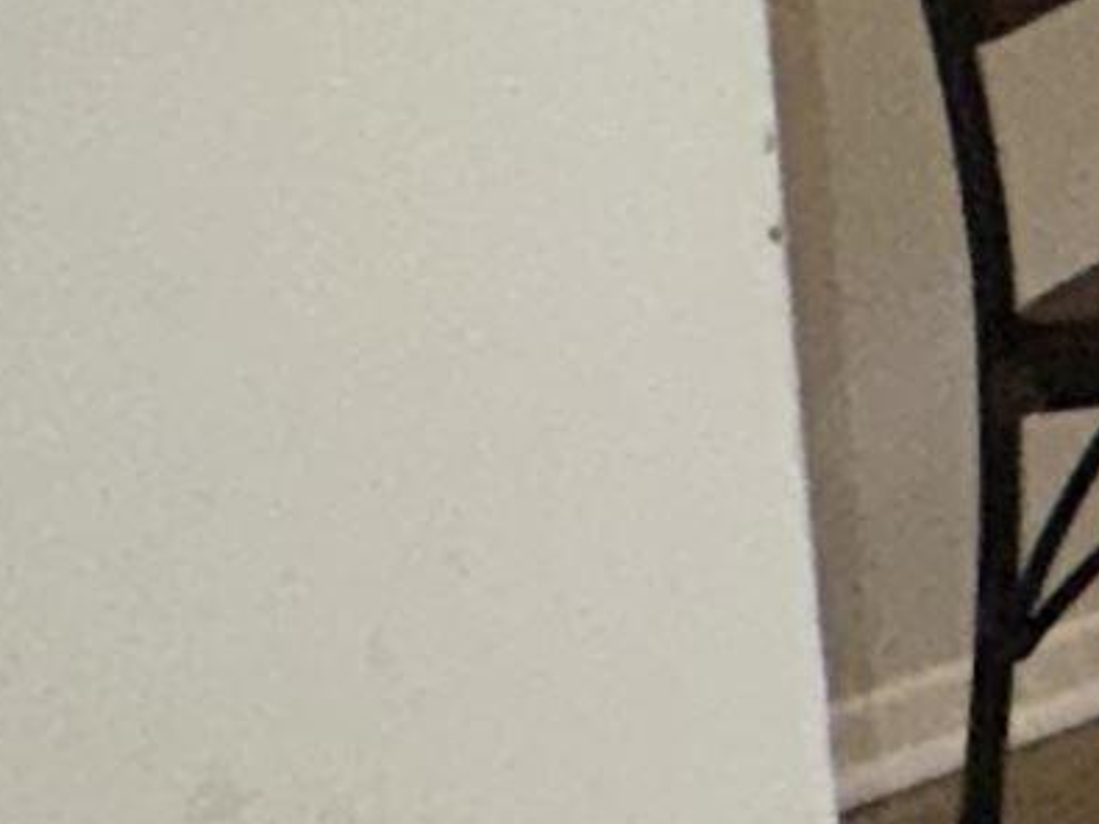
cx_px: 4254
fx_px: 3460
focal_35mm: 109
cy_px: -1083
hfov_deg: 8.5
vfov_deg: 11.5
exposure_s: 1/65
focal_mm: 2.22
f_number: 2.2
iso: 80
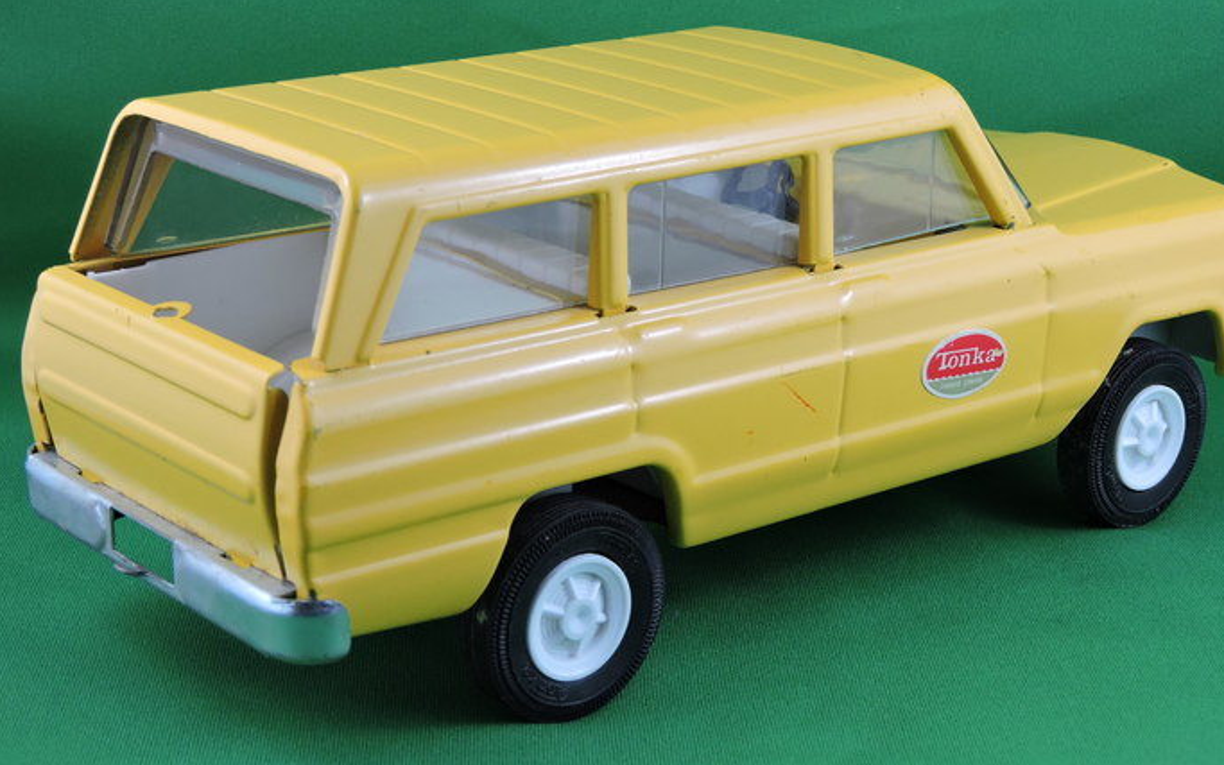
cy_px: 340
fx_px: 2602
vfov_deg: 16.7
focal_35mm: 78
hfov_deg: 26.5
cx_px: 660
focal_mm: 11.6
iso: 110
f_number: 4.2
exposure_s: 1/30
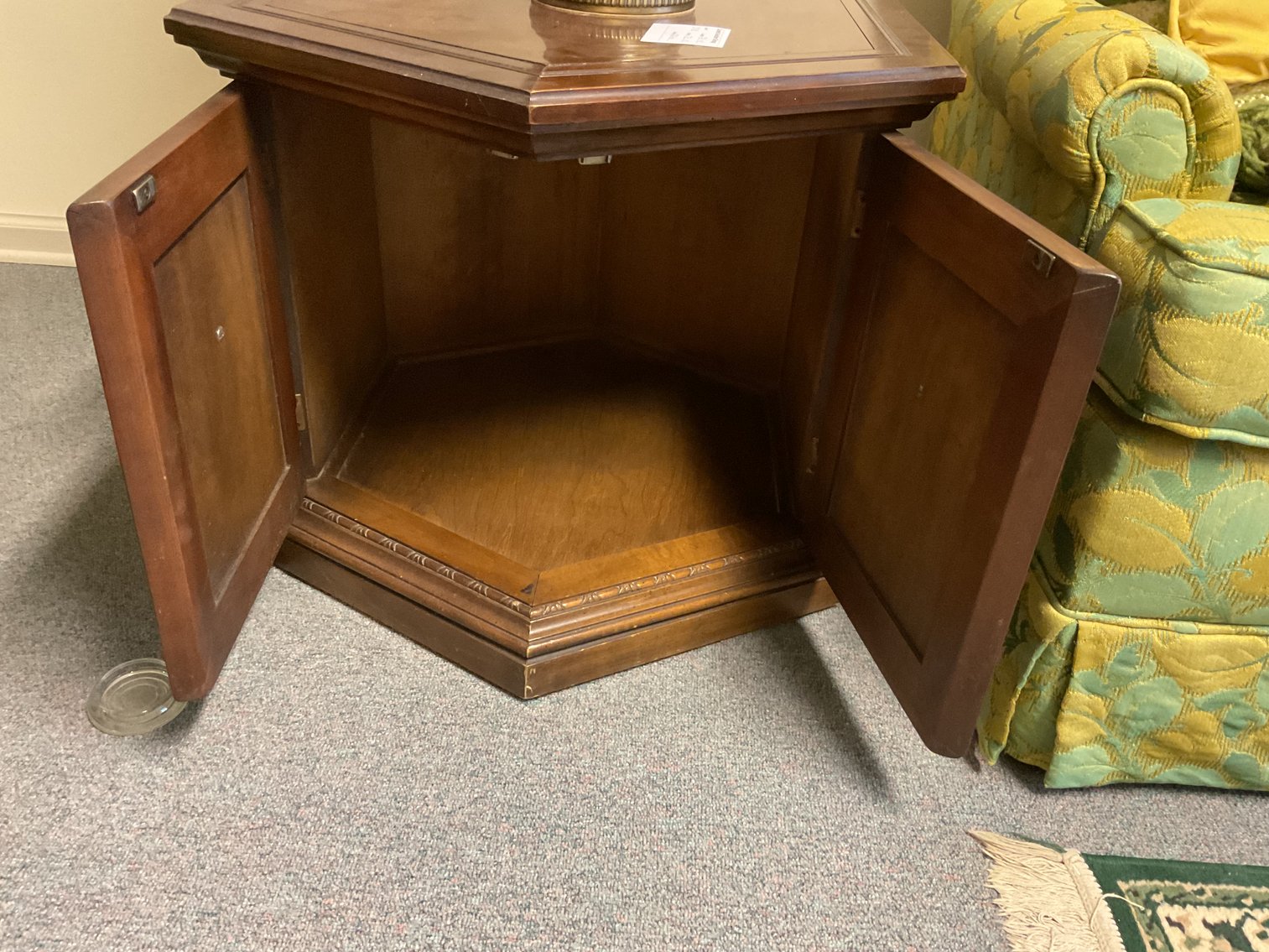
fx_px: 1063
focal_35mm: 29
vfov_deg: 48.2
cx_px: 634
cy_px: 476
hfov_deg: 61.7
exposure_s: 1/30
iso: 500
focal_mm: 3
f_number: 1.8
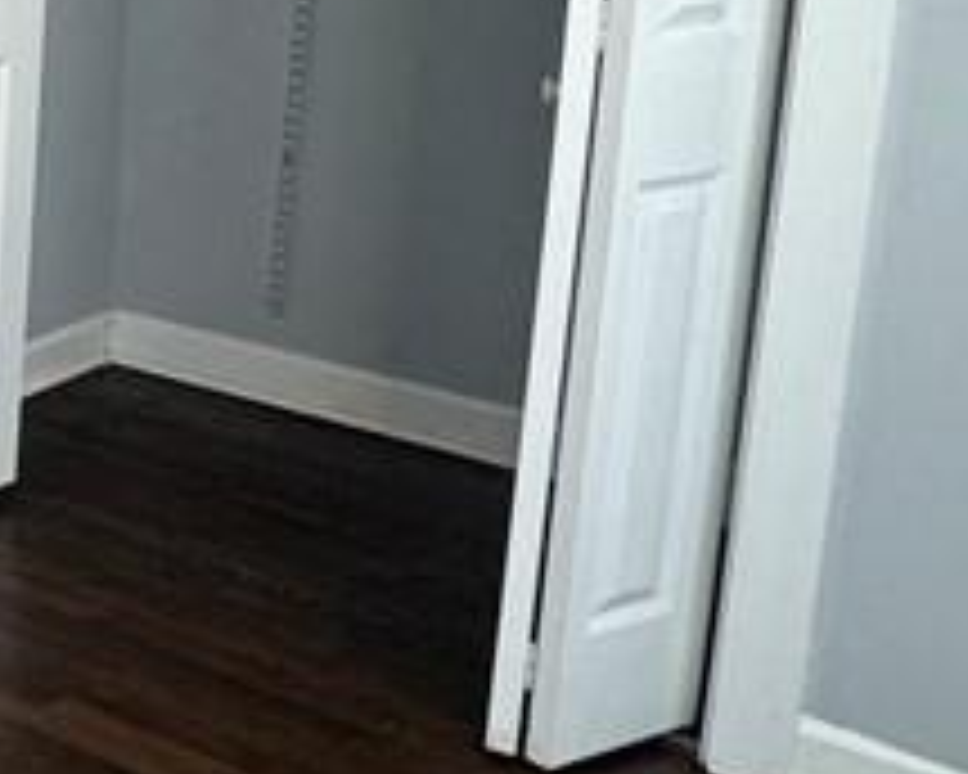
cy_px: 0
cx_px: -653
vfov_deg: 22.6
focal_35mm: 65
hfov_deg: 21.7
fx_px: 1862
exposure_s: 1/120
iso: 125
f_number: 2.2
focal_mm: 2.22
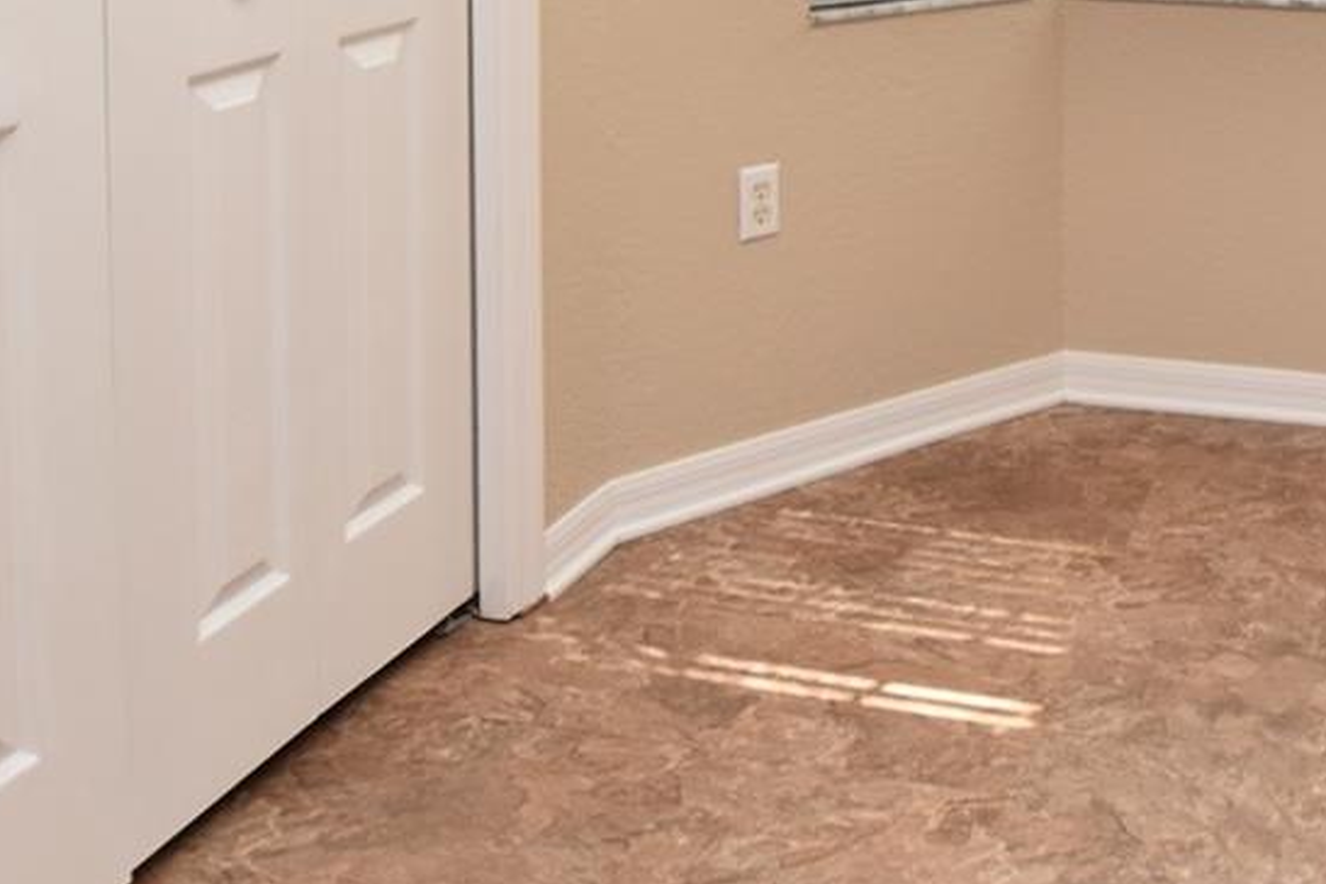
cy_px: -224
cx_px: 1146
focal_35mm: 44
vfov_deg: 26.5
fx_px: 1620
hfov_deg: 41.6
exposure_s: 1/100
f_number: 5
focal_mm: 10
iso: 200
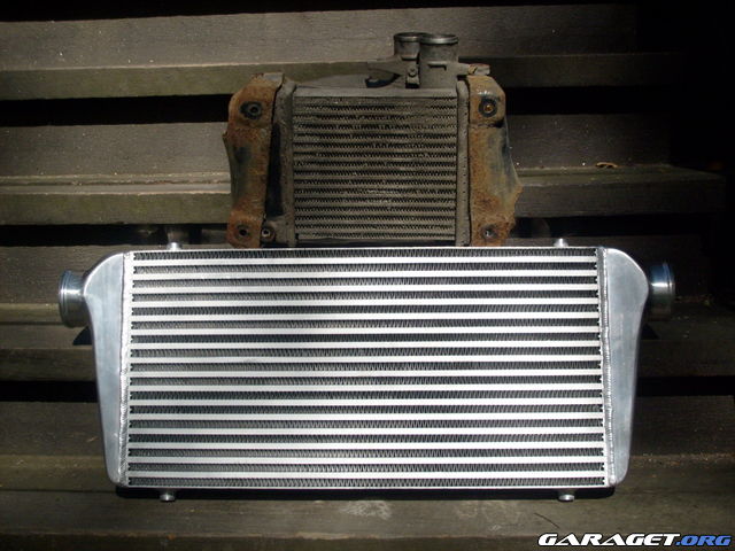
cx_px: 368
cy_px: 276
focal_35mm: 52
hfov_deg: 36.8
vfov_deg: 28.0
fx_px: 1104
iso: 80
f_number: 8.4
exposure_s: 1/250
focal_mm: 8.7
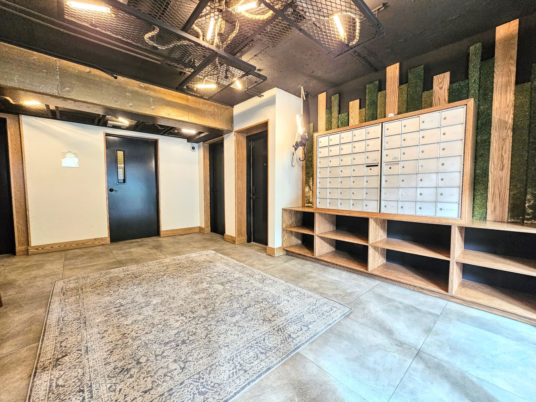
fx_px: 201
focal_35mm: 13
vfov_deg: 89.9
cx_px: 268
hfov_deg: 106.2
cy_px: 201
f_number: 2.2
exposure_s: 1/40
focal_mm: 2.2
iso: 320
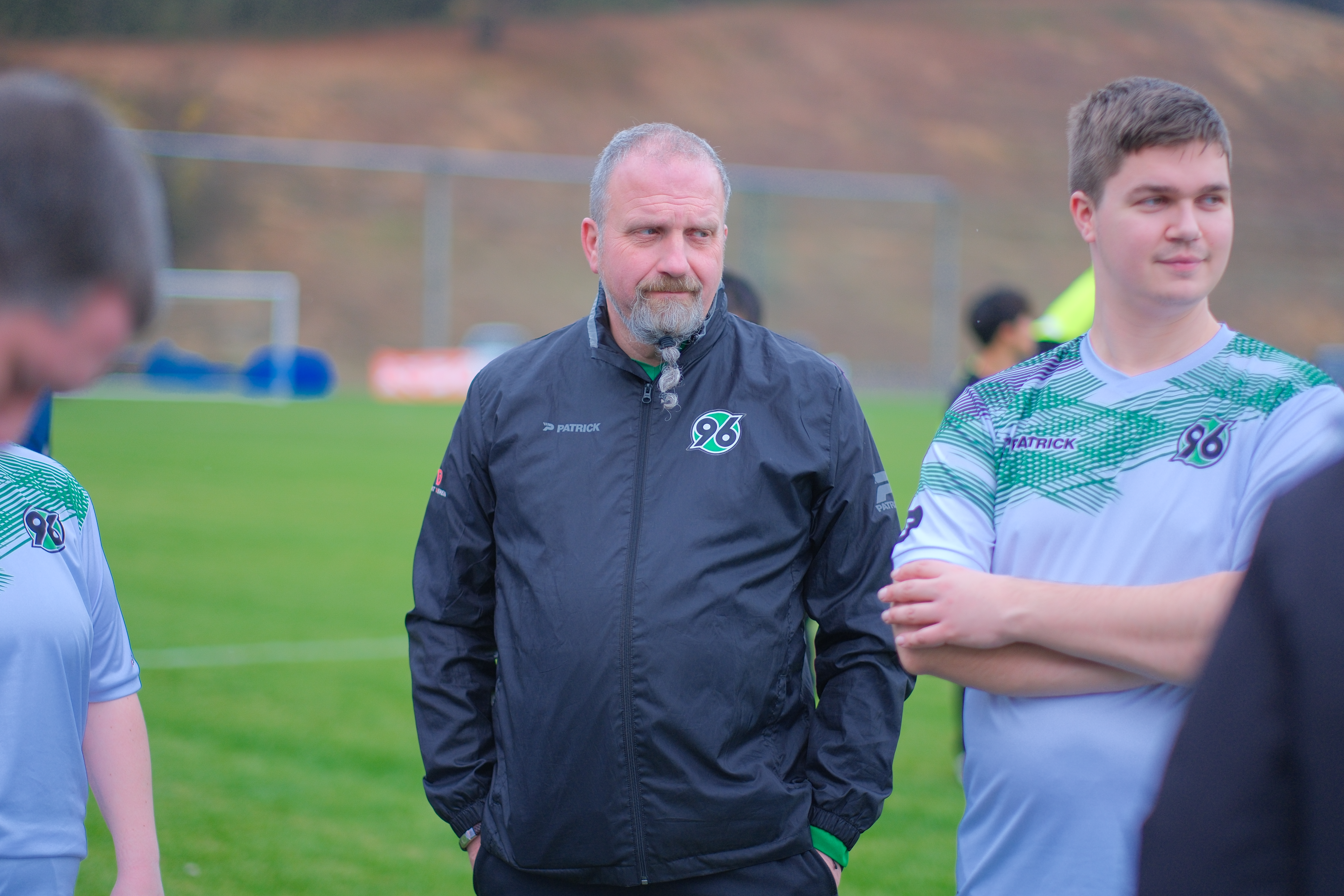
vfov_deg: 16.1
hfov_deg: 23.9
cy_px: 448
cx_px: 679
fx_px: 3173
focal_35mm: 85
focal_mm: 56
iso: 320
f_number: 1.2
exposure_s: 1/1600
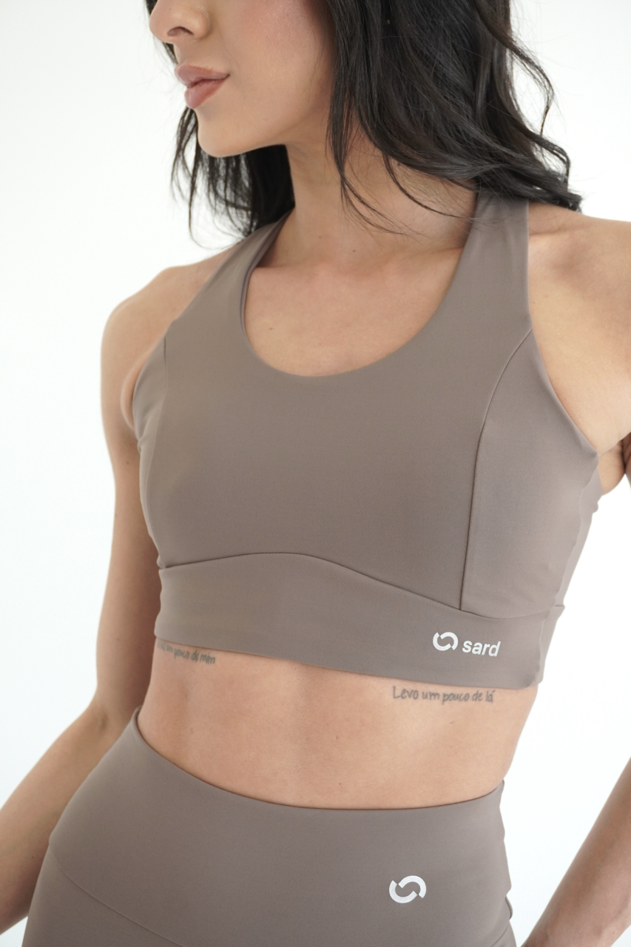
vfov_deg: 40.0
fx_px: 1302
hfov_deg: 27.2
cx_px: 316
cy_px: 474
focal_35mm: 50
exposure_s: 1/160
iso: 800
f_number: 5.6
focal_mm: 33
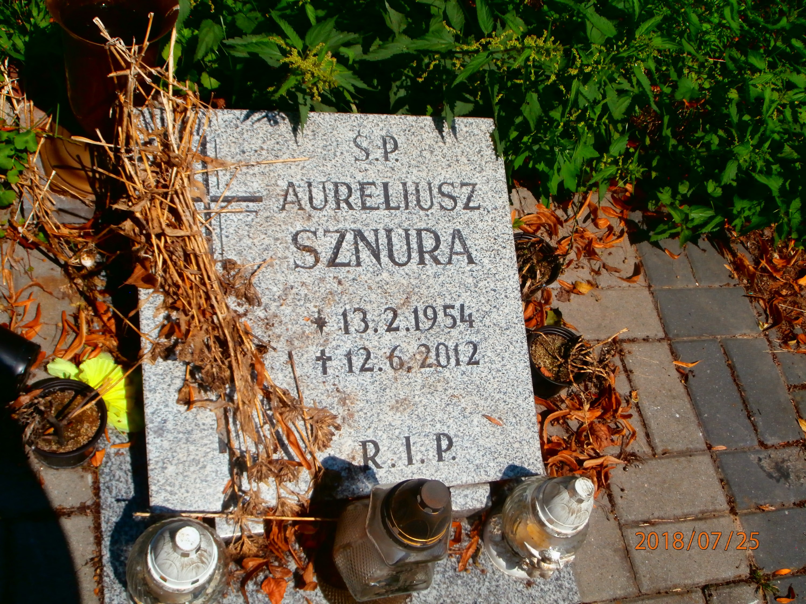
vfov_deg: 37.7
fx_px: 885
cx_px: 403
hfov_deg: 49.0
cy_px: 302
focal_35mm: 38
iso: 100
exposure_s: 1/1600
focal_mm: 6.67
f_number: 3.9
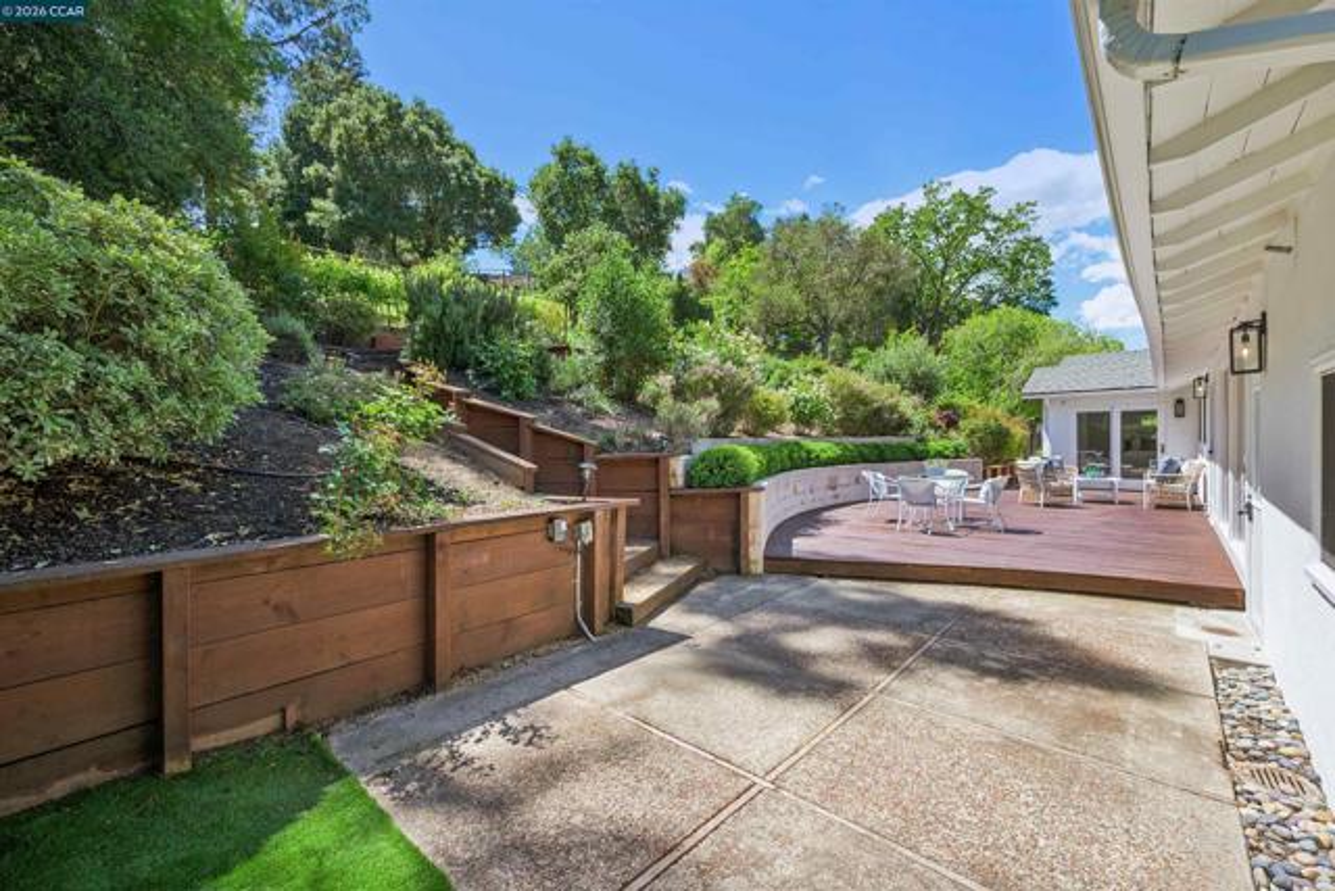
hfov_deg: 104.2
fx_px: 519
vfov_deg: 81.2
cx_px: 668
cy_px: 446
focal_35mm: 14
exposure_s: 1/250
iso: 400
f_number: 9
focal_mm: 14
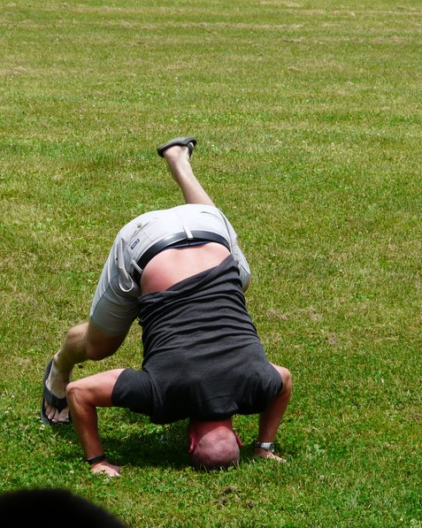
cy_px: 264
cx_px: 164
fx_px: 3578
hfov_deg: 6.7
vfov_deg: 8.4
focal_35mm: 229
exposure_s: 1/320
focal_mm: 28.8
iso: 100
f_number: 5.6
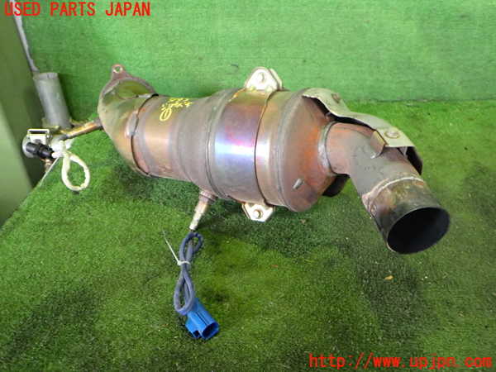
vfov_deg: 46.8
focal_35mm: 30
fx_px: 430
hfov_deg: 60.0
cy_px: 186
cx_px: 248
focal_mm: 5.4
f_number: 2.3
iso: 1000
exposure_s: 1/60
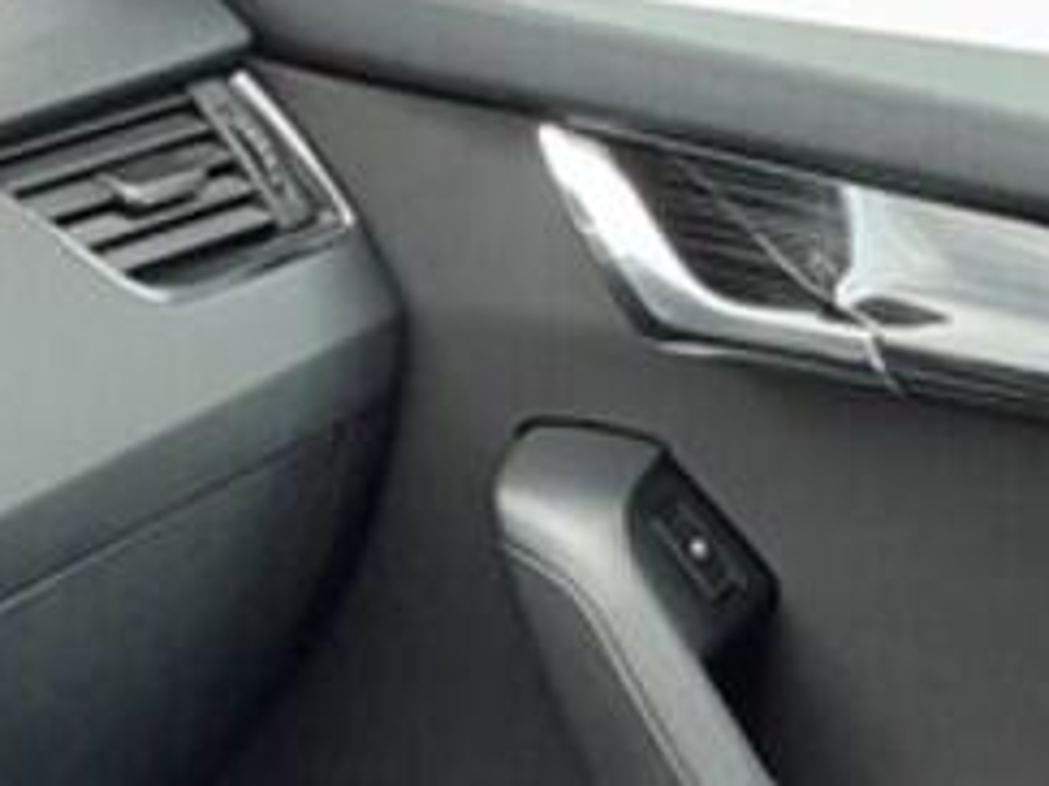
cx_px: -669
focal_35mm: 148
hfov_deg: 12.5
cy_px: 2013
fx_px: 4483
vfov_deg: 8.9
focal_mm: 4.6
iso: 200
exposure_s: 1/50
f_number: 2
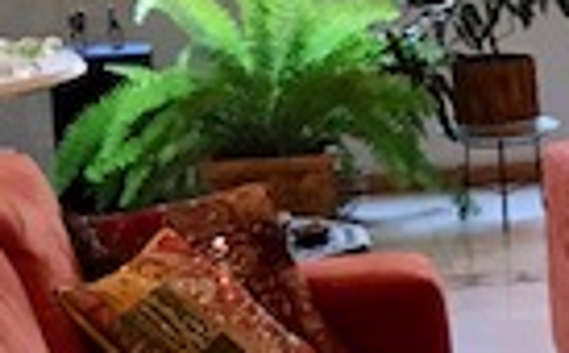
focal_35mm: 139
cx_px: 955
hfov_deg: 13.8
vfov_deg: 9.4
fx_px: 2151
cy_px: 187
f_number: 1.8
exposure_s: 1/17
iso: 40
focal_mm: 3.99
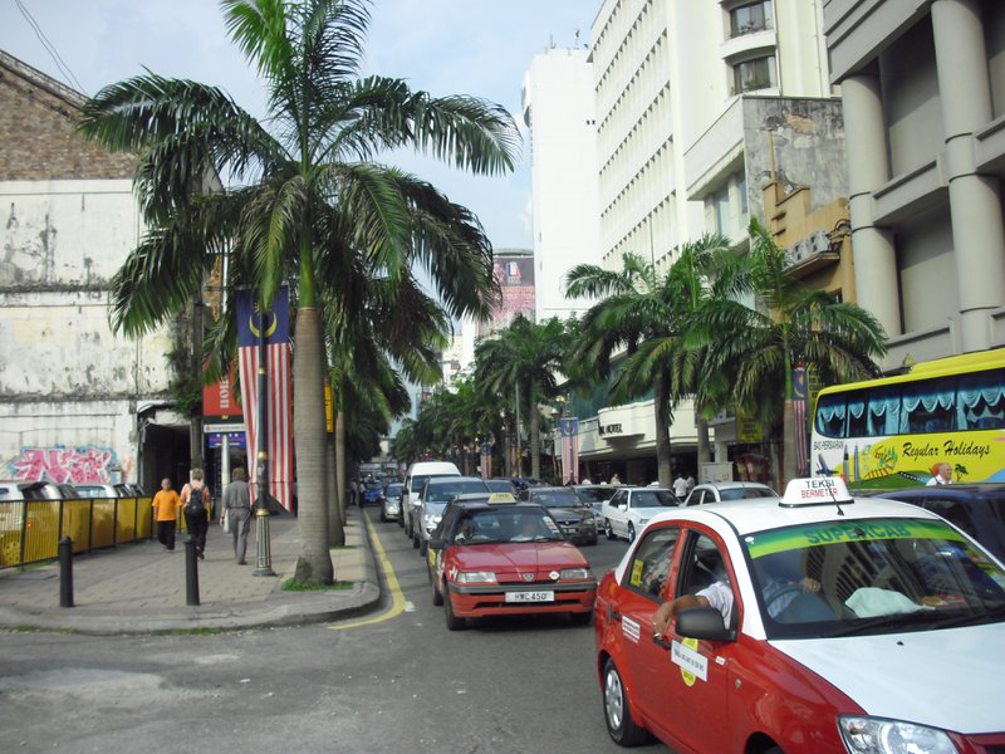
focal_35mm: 38
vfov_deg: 37.7
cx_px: 502
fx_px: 1103
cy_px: 377
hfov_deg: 49.0
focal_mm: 6.2
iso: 100
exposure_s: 1/160
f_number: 8
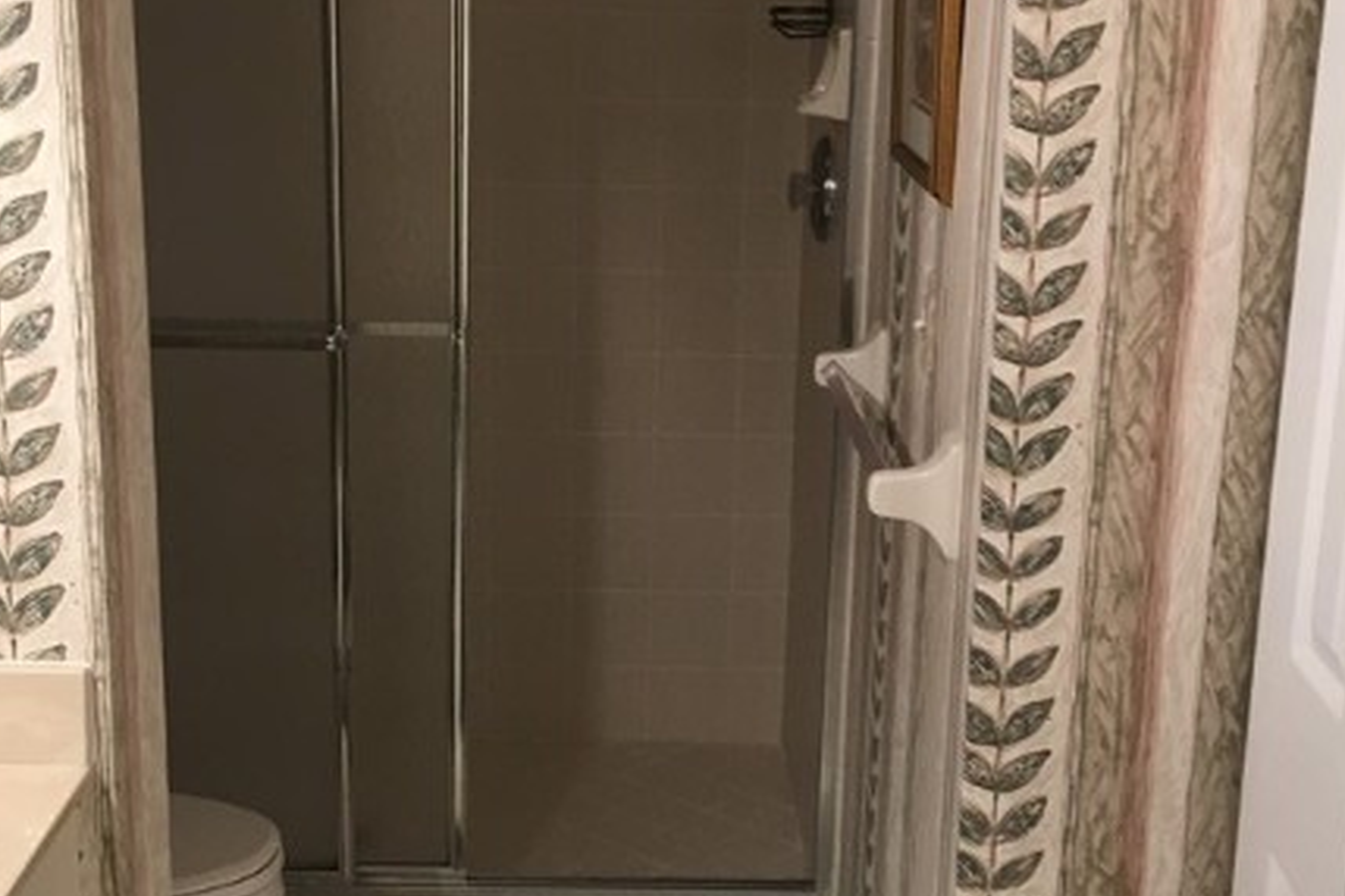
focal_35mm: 54
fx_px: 2017
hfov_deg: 36.9
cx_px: 652
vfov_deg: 25.1
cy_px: 467
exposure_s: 1/30
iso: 80
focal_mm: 4.15
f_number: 2.2
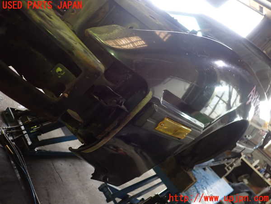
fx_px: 235
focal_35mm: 30
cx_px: 136
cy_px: 102
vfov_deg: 46.8
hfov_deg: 60.0
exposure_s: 1/30
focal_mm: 5.4
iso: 250
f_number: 2.3
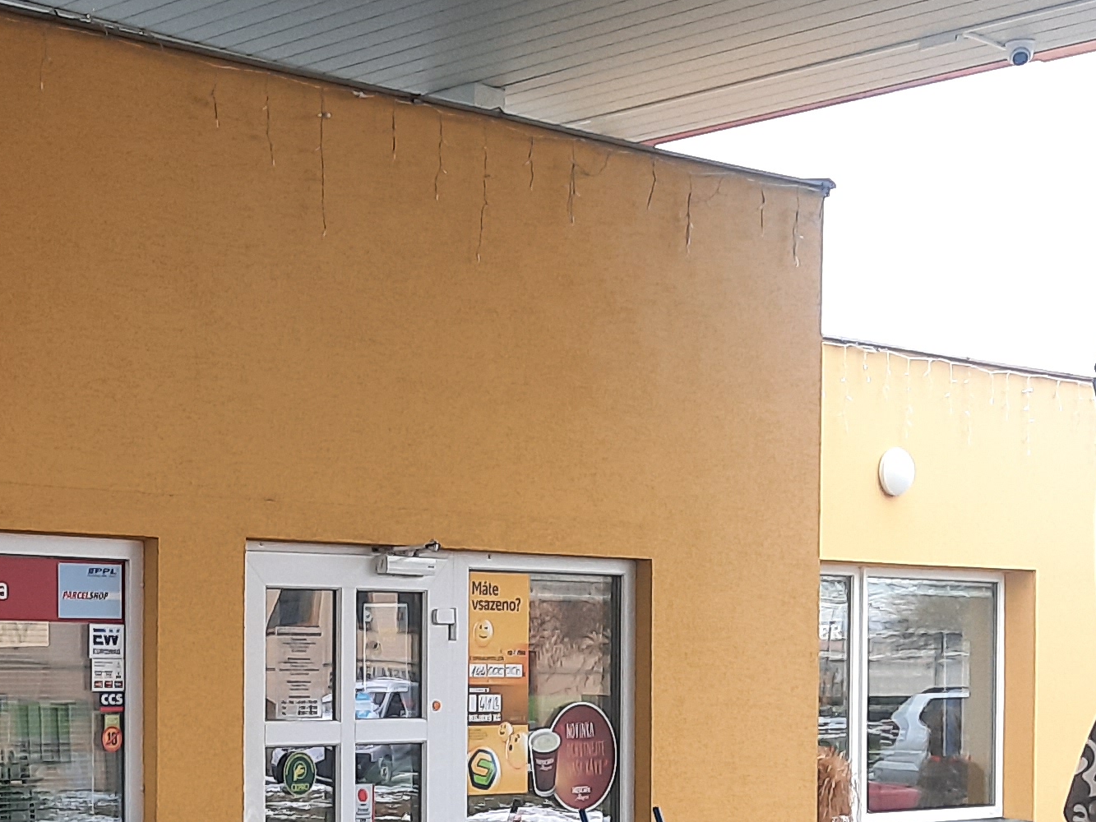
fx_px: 2375
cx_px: 67
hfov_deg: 25.0
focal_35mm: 75
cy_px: 737
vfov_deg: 19.3
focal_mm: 4.6
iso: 50
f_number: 2
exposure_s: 1/50
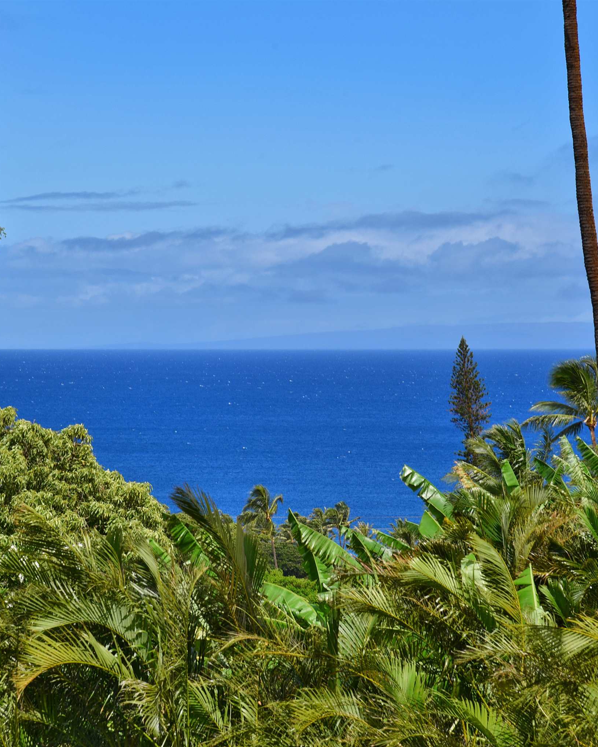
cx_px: 223
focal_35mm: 169
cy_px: 374
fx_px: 3739
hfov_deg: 9.1
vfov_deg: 11.4
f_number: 13
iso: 100
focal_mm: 120
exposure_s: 1/200
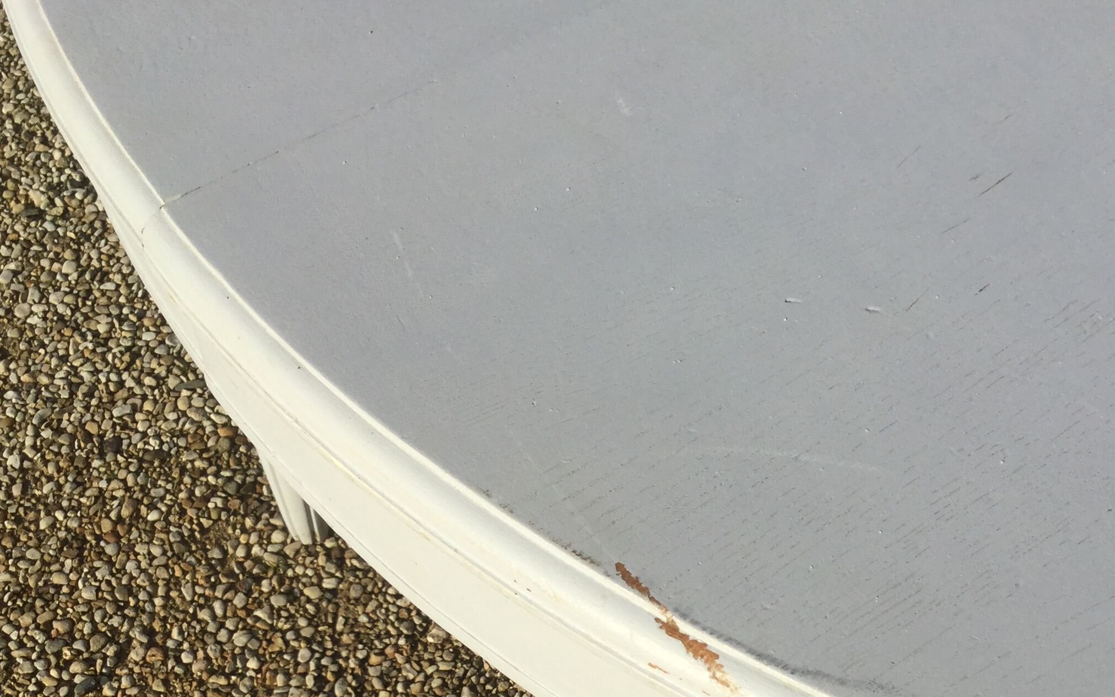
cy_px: 629
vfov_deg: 23.7
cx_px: 516
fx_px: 1611
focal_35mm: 53
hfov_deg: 38.2
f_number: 2.4
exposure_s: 1/1698
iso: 25
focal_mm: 3.3
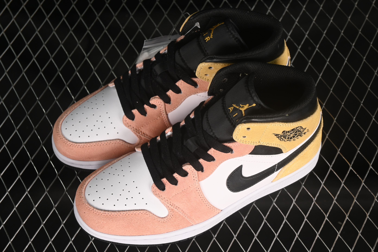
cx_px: 189
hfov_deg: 27.0
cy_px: 126
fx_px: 787
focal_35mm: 75
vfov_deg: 18.2
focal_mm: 50
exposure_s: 1/60
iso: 160
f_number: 7.1
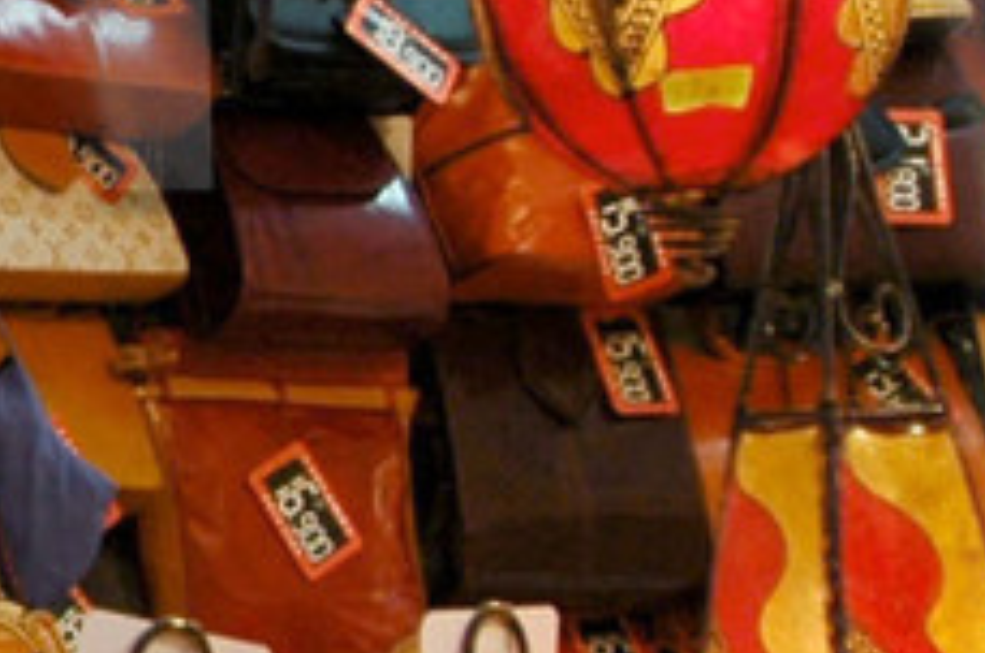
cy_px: 475
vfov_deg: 6.9
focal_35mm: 200
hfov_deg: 9.9
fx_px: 5451
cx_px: -602
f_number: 3.2
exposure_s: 1/40
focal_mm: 19
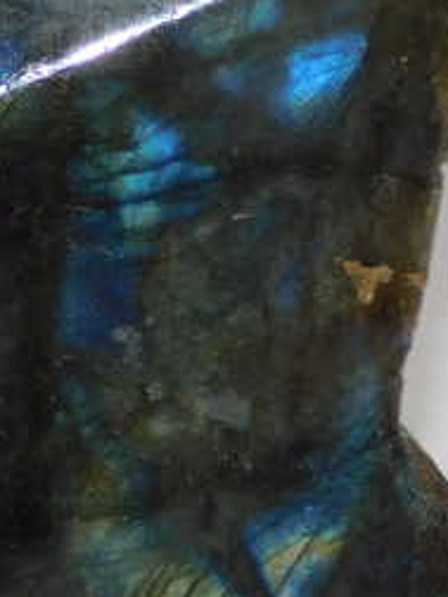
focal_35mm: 944
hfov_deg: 1.6
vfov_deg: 2.1
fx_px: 16290
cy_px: 223
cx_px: -161
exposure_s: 1/60
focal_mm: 41.3
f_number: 5.6
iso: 200
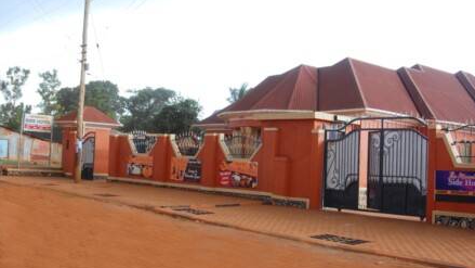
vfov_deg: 26.5
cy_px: 142
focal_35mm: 45
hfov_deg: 45.5
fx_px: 567
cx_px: 241
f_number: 3.3
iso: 400
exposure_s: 1/200
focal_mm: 28
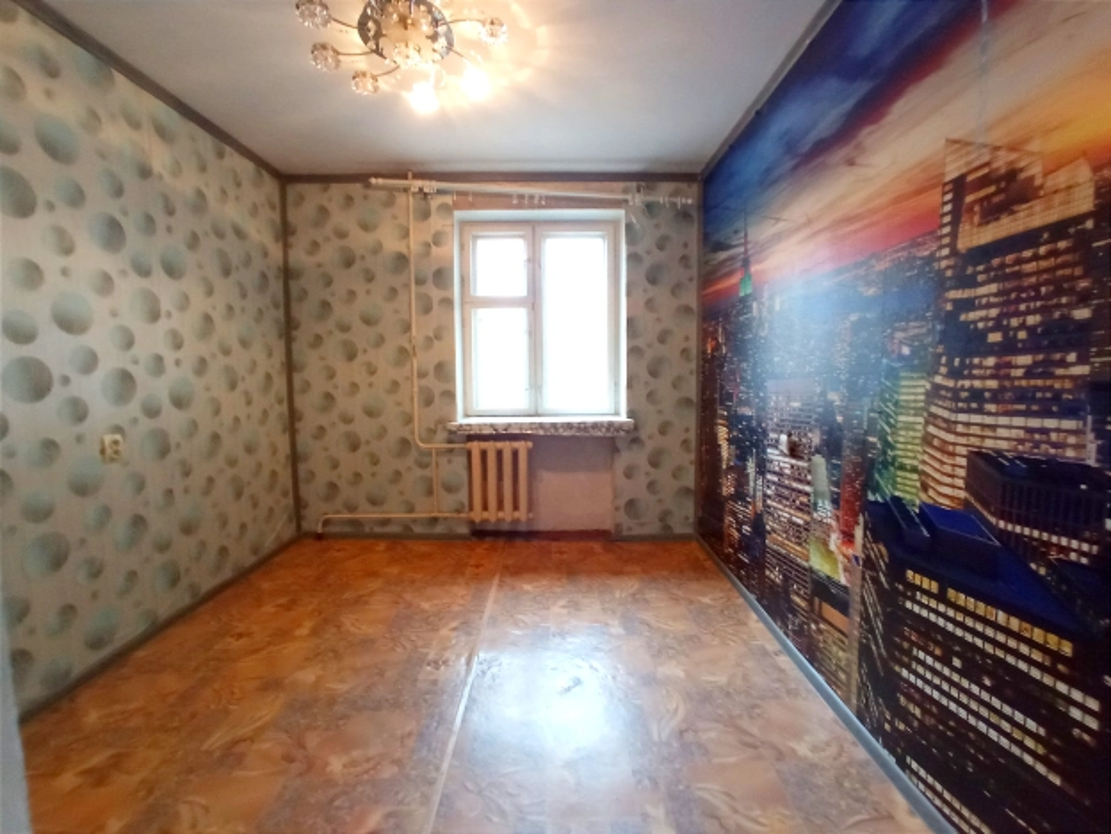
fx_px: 481
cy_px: 417
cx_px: 556
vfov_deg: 81.7
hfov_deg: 98.2
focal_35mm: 15
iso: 585
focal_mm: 1.65
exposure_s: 1/25
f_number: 2.2
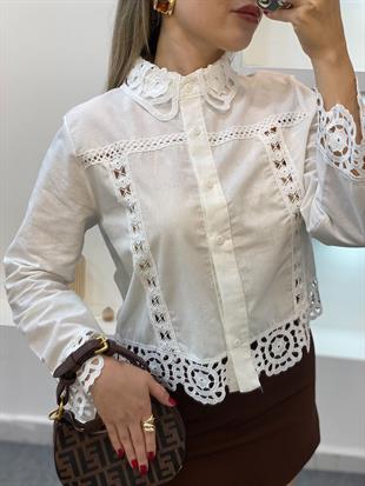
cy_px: 243
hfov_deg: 28.0
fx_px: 731
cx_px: 182
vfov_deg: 36.8
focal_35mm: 52
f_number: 2
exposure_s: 1/100
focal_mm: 6
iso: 64
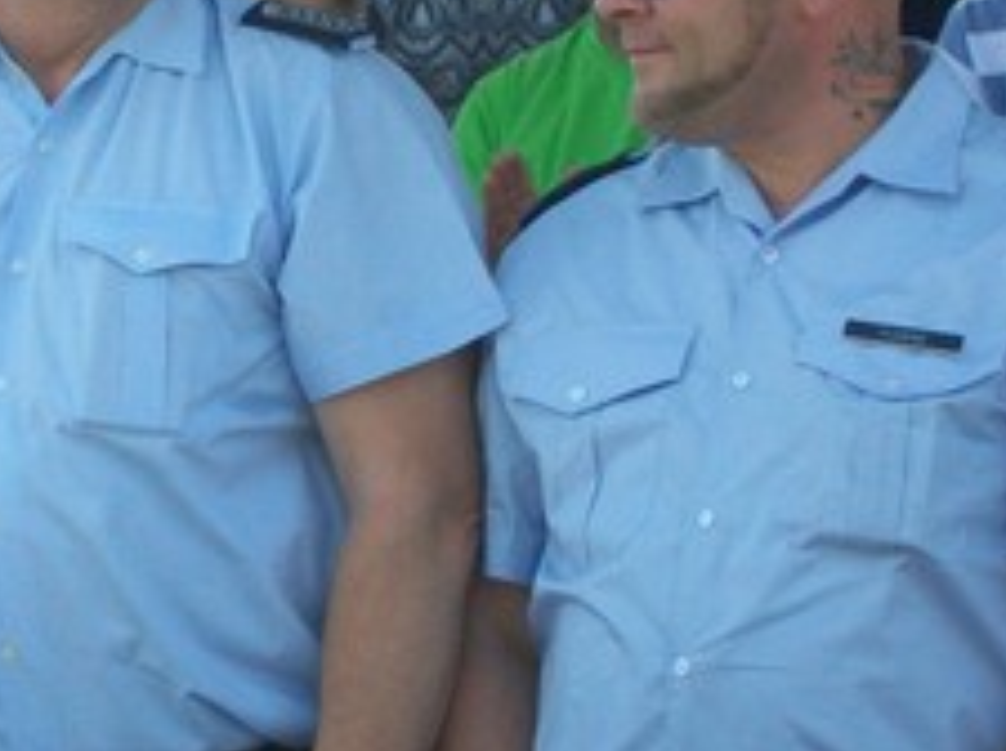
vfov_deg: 6.0
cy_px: 402
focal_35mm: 248
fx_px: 7196
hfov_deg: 8.0
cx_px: -36
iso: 64
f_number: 4.3
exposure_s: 1/160
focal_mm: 14.3
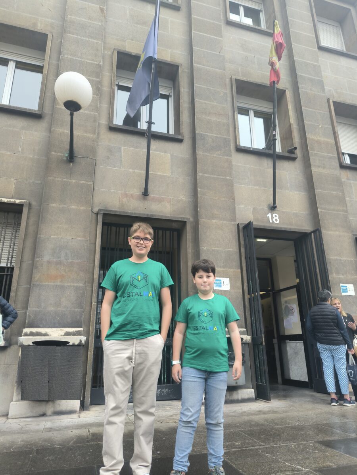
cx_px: 178
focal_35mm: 24
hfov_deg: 56.8
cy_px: 238
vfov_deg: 71.6
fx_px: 330
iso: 50
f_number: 1.9
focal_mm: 6.92
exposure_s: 1/180
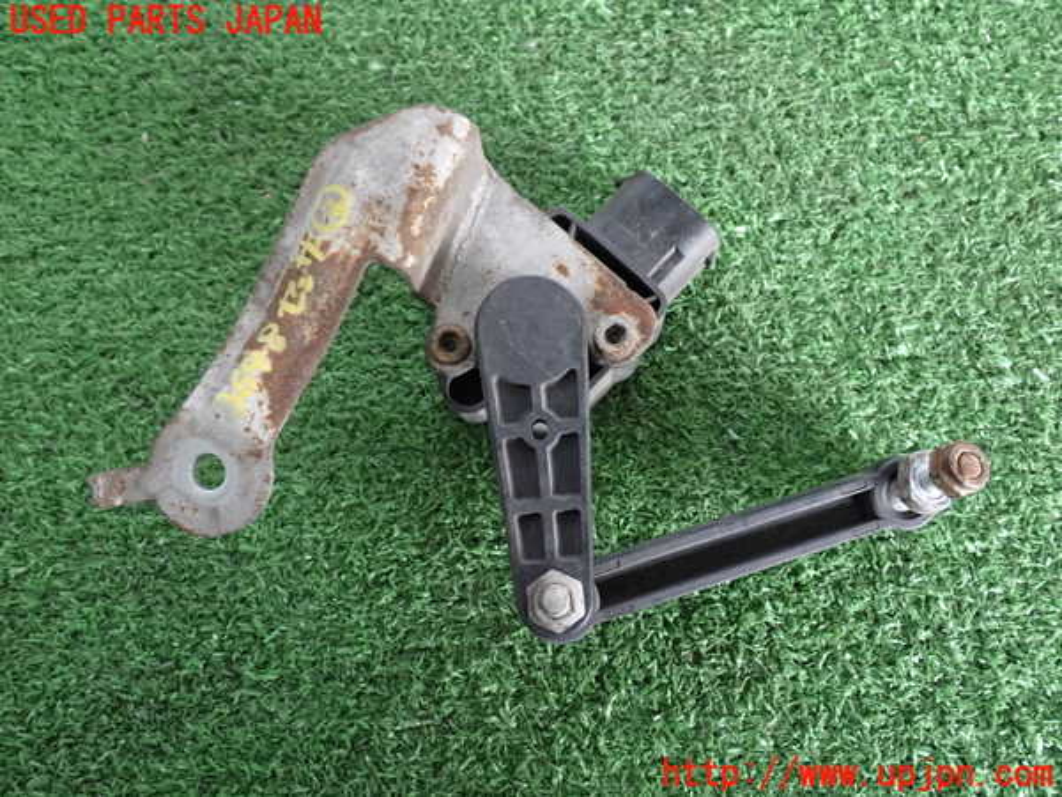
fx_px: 1166
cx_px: 531
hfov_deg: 49.0
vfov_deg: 37.7
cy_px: 398
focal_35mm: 38
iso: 250
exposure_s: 1/40
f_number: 2.7
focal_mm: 6.83
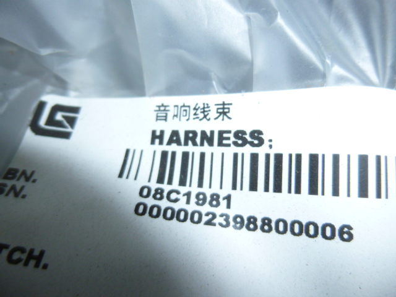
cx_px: 198
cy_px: 148
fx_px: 286
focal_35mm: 25
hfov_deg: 69.4
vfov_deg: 54.9
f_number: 3.1
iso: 100
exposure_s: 1/60
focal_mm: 4.5
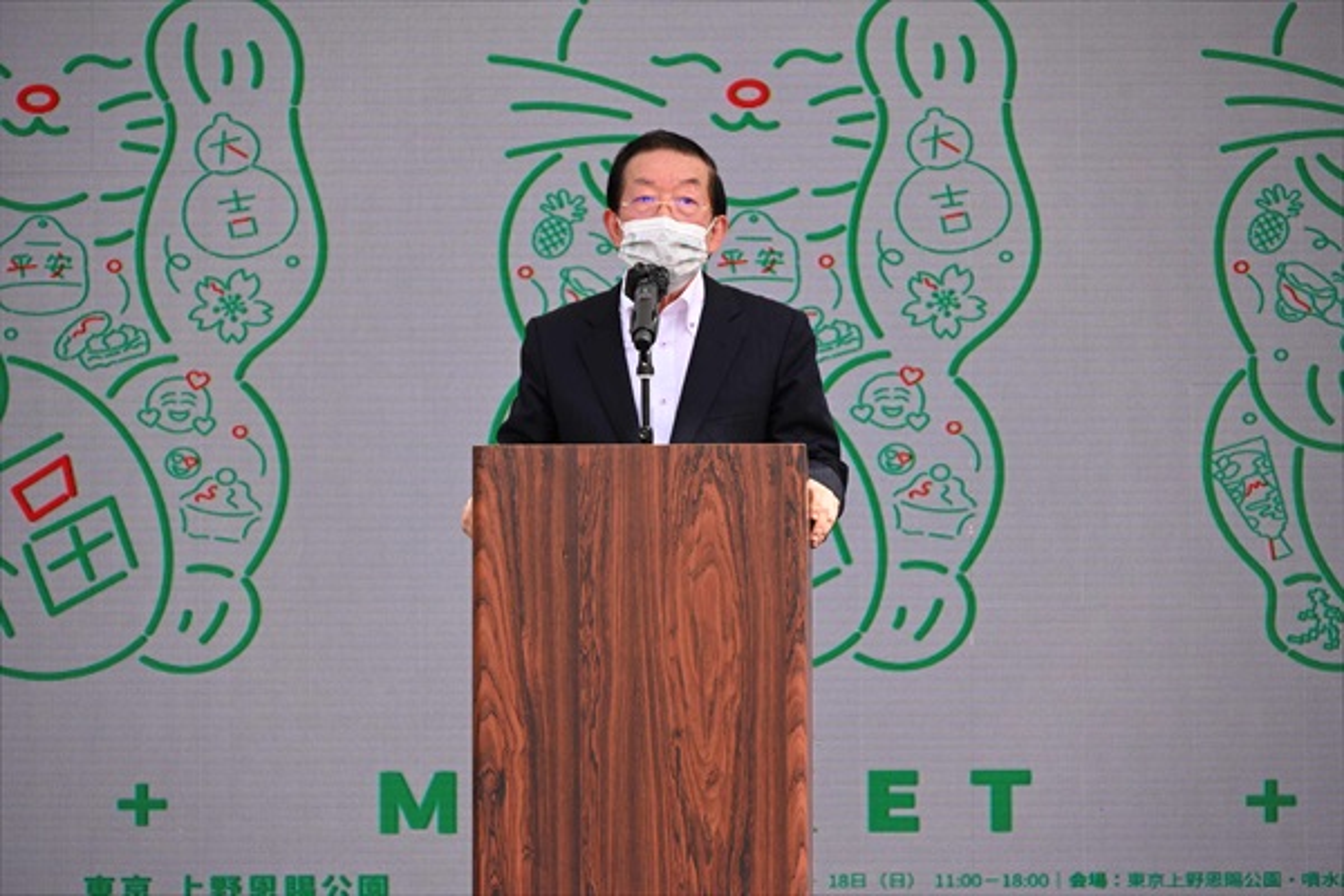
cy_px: 448
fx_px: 6160
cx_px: 672
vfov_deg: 8.3
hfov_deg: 12.5
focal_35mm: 165
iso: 100
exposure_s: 1/250
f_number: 6
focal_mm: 110
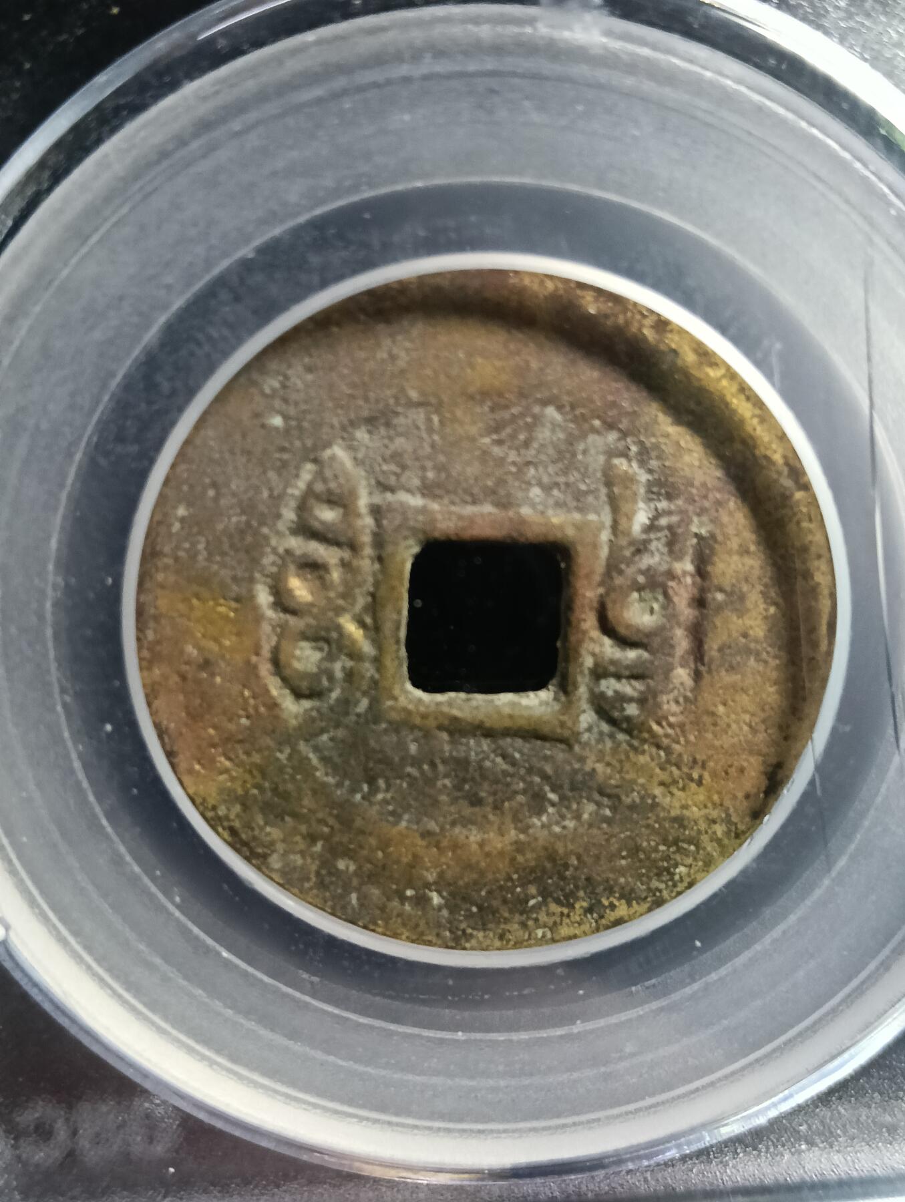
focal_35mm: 40
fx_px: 1391
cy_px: 601
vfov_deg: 46.7
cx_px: 452
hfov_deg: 36.0
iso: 500
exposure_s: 1/33.3
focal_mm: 3.98
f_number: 1.8
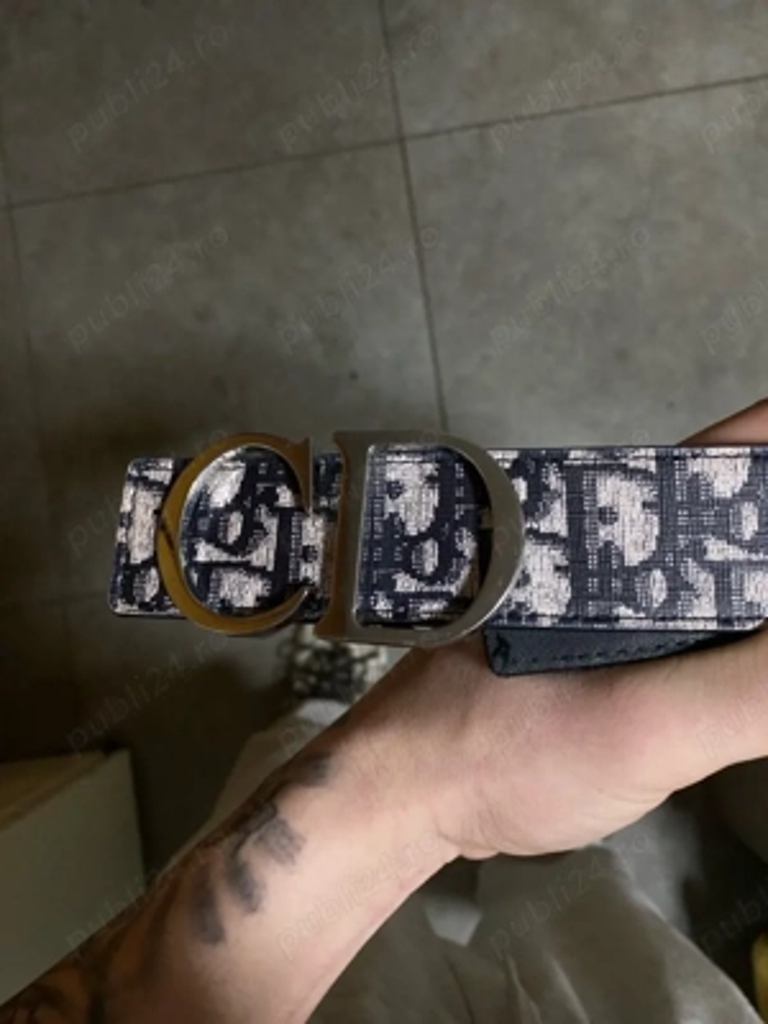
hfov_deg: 53.1
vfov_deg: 67.3
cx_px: 384
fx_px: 769
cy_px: 512
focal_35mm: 26
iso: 100
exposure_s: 1/50
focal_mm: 4.25
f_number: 1.8
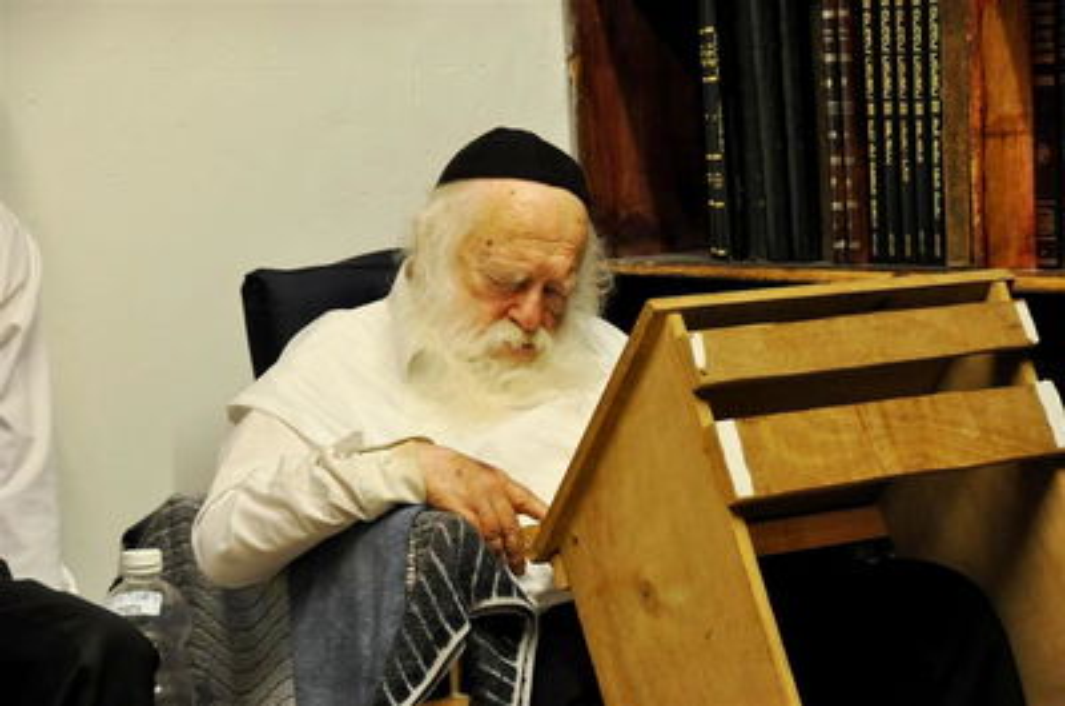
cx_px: 532
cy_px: 353
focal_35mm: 120
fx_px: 3543
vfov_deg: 11.4
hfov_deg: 17.1
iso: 800
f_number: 5
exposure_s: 1/40
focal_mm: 80
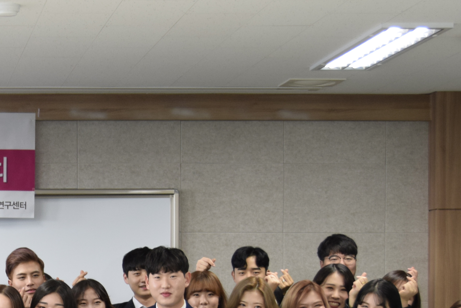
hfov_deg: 16.3
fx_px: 1562
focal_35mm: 122
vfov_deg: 11.1
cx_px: -47
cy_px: 352
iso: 640
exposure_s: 1/60
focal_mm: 32
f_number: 4
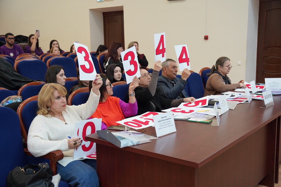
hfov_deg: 47.0
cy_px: 94
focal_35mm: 41
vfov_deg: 32.3
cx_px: 140
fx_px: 323
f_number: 4
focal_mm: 41.4
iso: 1600
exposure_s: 1/160
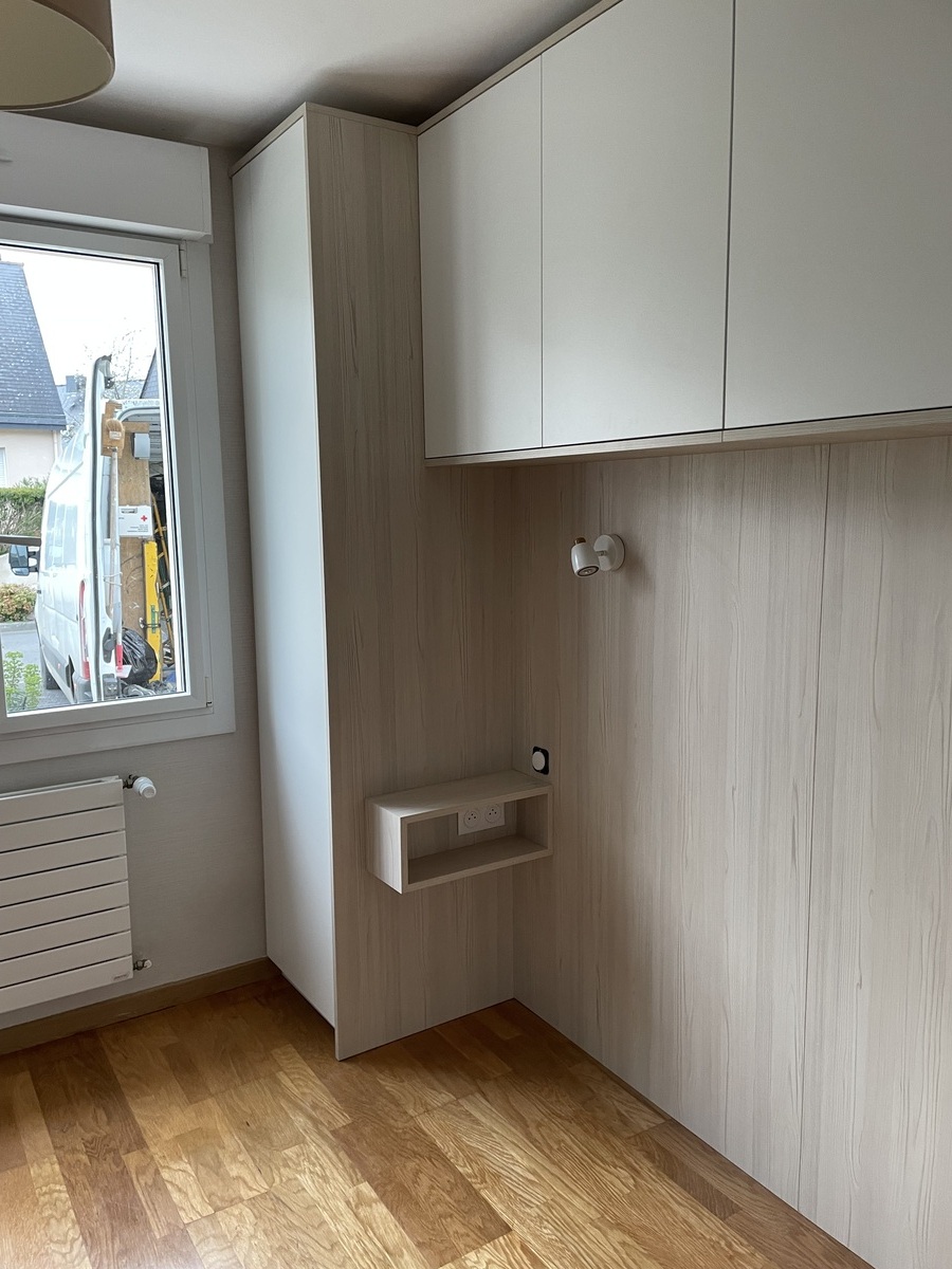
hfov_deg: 53.1
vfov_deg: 67.3
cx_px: 476
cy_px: 634
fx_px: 953
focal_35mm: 26
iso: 125
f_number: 1.6
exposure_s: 1/66
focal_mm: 4.2
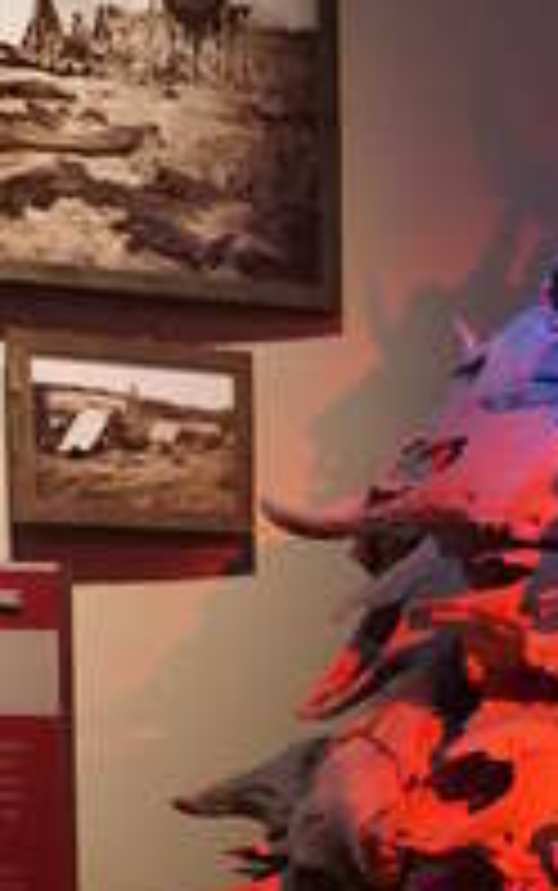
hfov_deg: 12.6
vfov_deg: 19.5
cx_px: 803
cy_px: 1134
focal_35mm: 99
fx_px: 2405
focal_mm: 16
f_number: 3.5
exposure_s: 1/100
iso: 3200
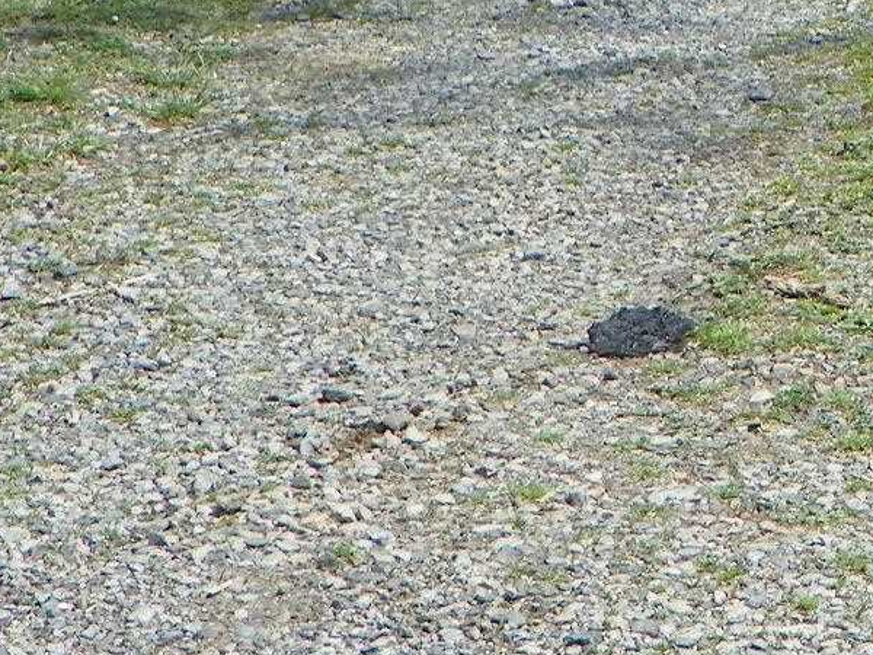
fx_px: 4817
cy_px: -51
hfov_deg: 10.0
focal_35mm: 191
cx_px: 1334
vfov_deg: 7.7
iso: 64
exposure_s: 1/320
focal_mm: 9.9
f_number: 5
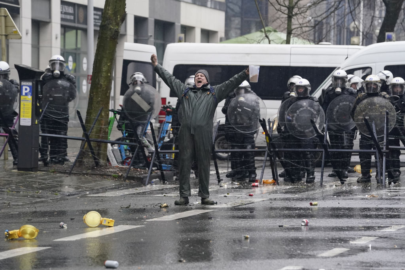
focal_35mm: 200
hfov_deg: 10.3
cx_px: 202
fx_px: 2250
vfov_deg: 6.9
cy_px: 135
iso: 4000
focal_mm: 200
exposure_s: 1/1250
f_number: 5.6
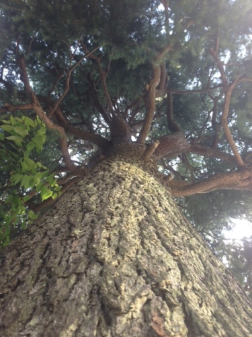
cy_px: 168
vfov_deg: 55.4
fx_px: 320
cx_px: 126
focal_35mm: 33
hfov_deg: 42.9
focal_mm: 4.12
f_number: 2.4
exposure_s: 1/120
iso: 80
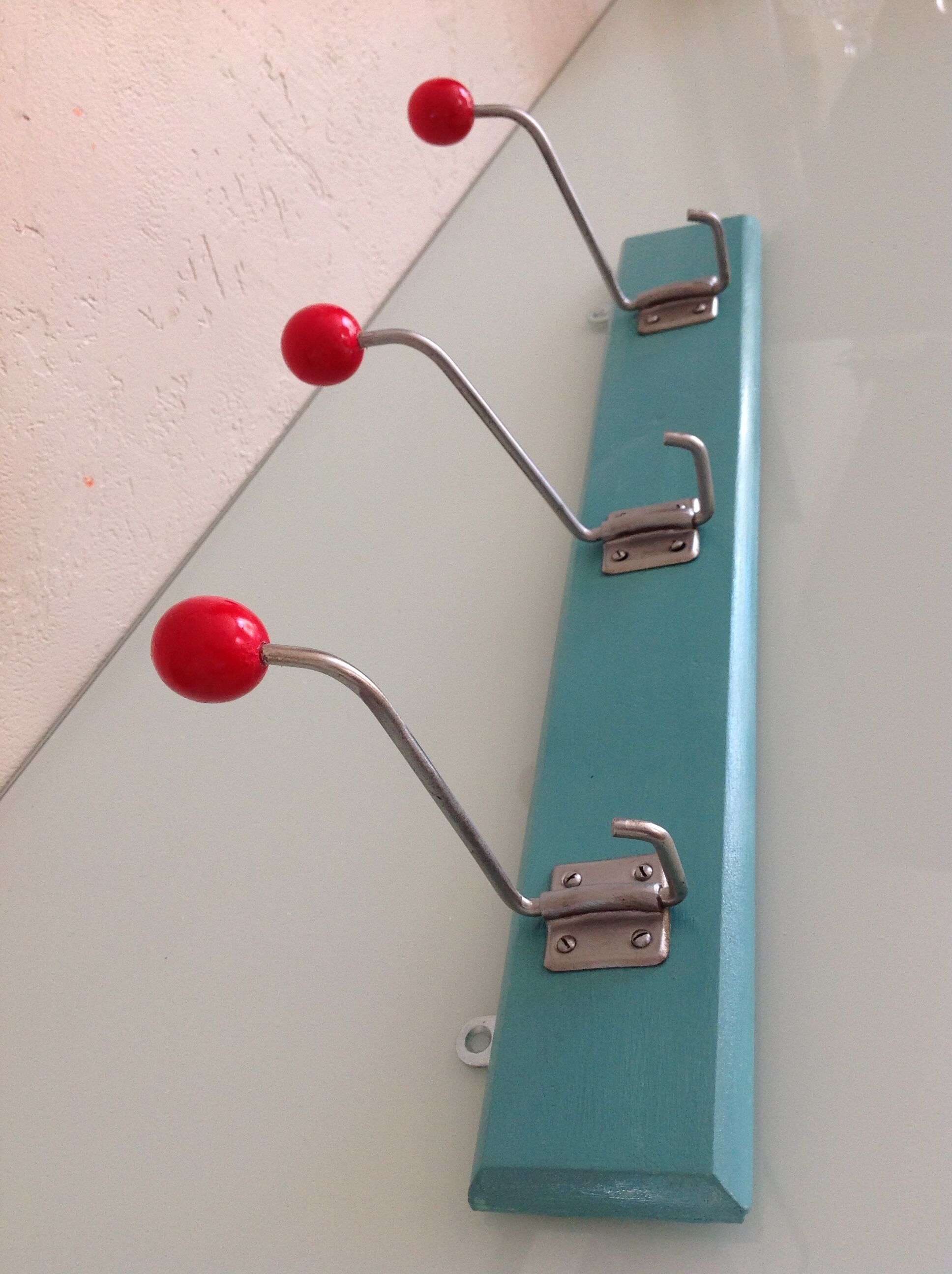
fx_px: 1287
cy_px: 637
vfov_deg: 52.7
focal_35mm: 35
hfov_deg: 40.6
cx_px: 476
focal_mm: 4.28
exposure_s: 1/120
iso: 80
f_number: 2.4
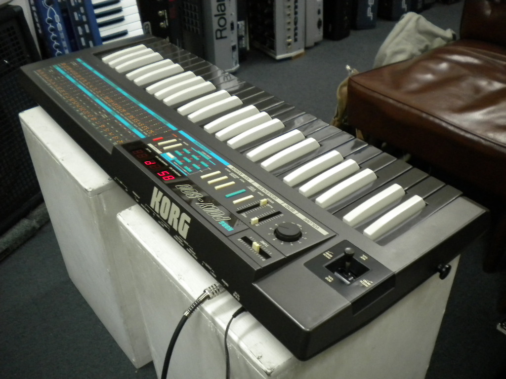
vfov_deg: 40.7
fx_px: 512
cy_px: 190
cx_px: 253
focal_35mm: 35
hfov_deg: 52.6
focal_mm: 6.3
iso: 400
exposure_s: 1/19.2
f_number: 3.1
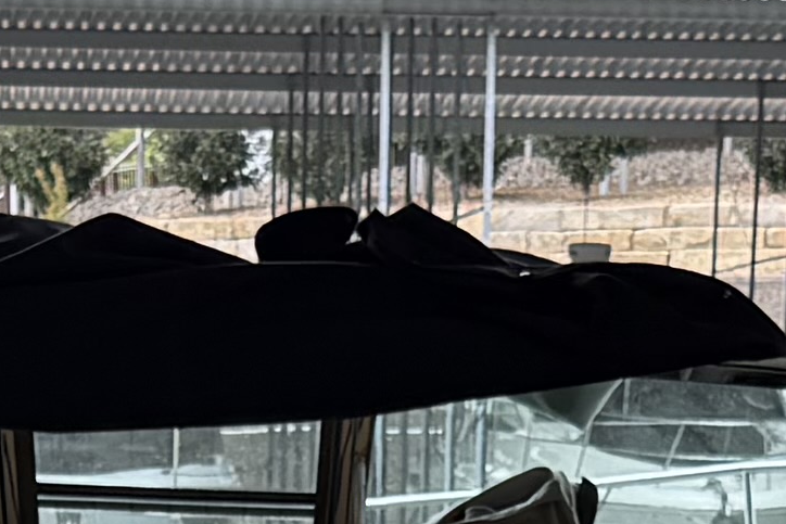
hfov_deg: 10.4
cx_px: 275
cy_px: 1724
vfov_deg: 6.3
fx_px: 4302
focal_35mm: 197
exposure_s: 1/176
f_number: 1.78
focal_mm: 6.76
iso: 80
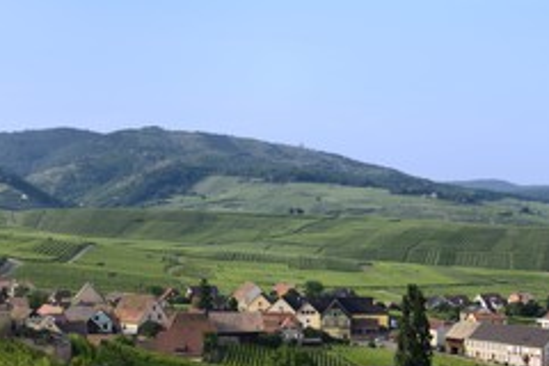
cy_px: 293
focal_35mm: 84
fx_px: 1281
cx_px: 112
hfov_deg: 23.8
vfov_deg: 16.1
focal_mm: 48
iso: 200
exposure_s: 1/250
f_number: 8
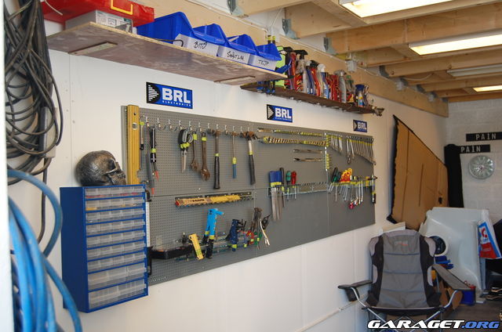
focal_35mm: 36
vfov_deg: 36.7
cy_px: 166
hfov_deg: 53.2
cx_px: 251
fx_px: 501
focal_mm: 24
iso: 400
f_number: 4
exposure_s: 1/40
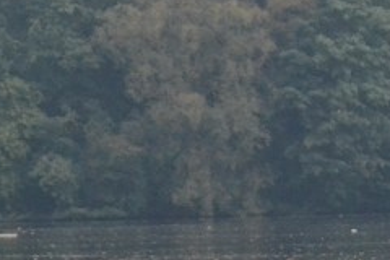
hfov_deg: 4.0
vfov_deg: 2.6
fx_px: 5618
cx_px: 382
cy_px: 353
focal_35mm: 519
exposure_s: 1/100
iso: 3200
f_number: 6
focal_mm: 105
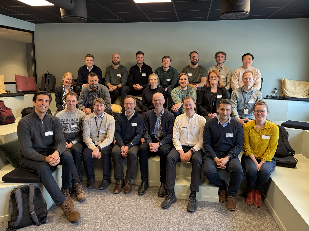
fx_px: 232
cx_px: 154
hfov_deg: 67.3
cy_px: 116
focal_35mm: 26
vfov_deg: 53.1
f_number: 1.6
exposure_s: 1/50
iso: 80
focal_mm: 5.96
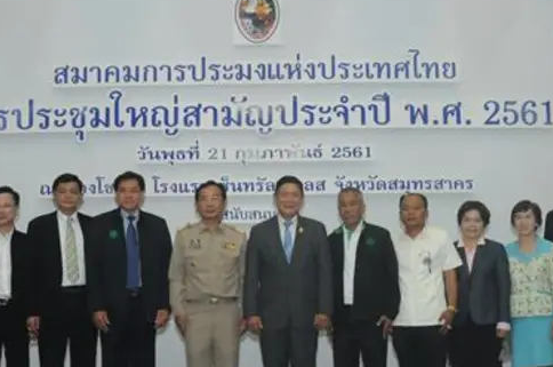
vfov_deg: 23.3
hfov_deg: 34.5
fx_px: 889
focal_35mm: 58
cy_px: 205
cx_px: 306
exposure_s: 1/100
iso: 1600
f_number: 4.5
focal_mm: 24
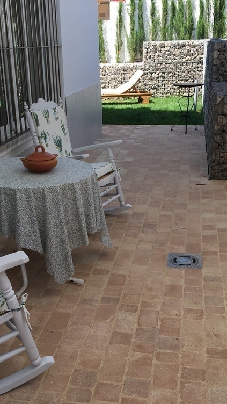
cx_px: 110
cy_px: 205
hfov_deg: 27.7
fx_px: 460
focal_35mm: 43
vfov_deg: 47.4
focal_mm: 4.15
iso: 25
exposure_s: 1/499
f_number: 2.2
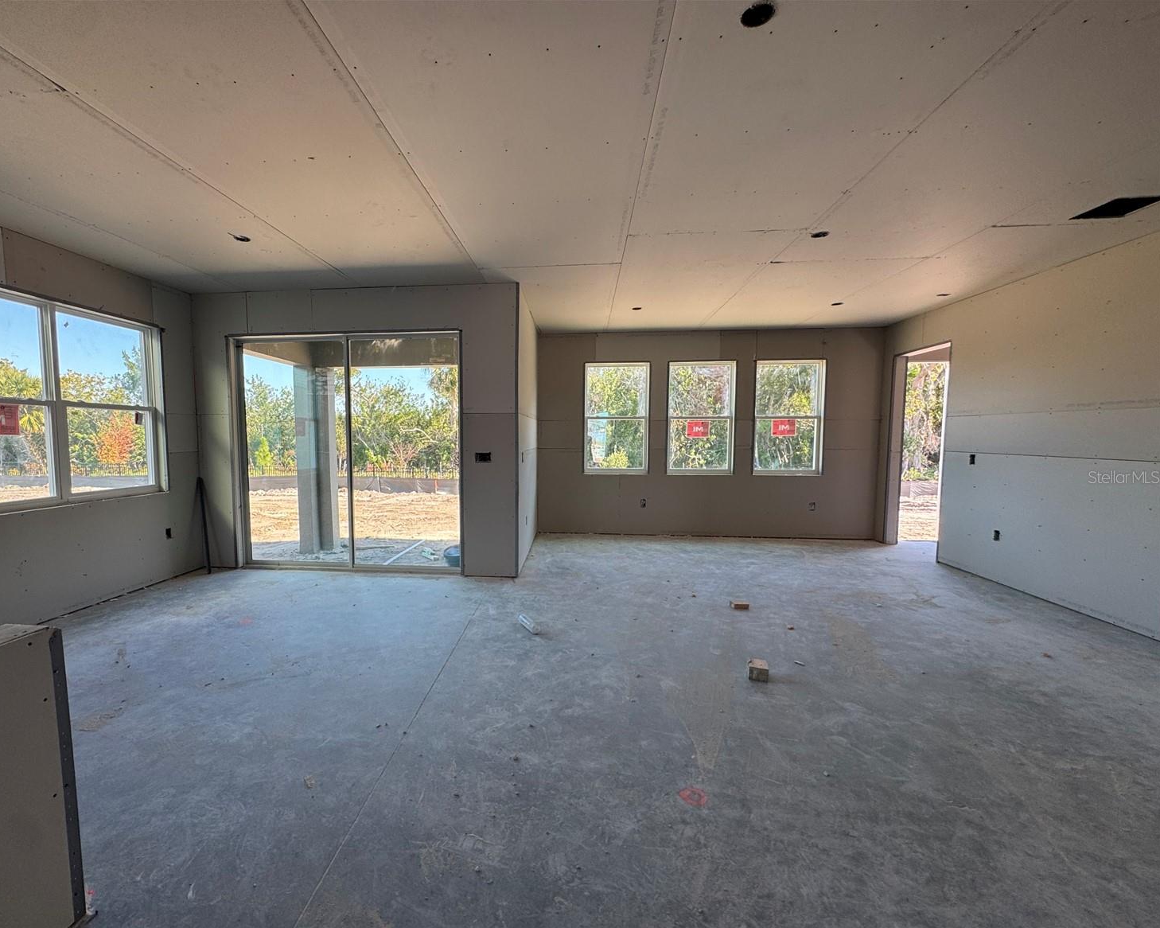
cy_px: 477
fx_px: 515
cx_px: 527
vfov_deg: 84.0
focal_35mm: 15
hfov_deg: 96.5
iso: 40
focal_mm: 2.22
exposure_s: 1/99
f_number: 2.2
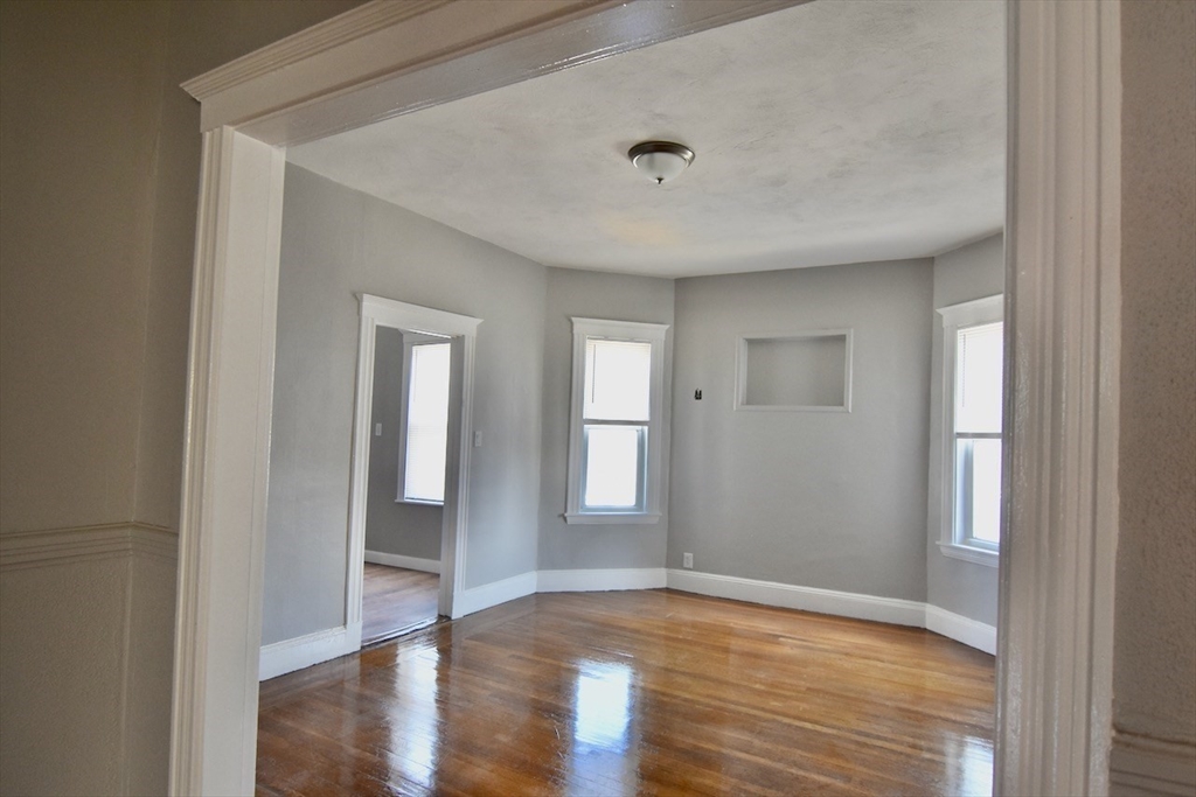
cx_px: 598
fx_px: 648
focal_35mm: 20
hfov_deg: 85.4
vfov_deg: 63.2
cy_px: 398
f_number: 4.5
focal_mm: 13
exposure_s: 1/80
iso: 800
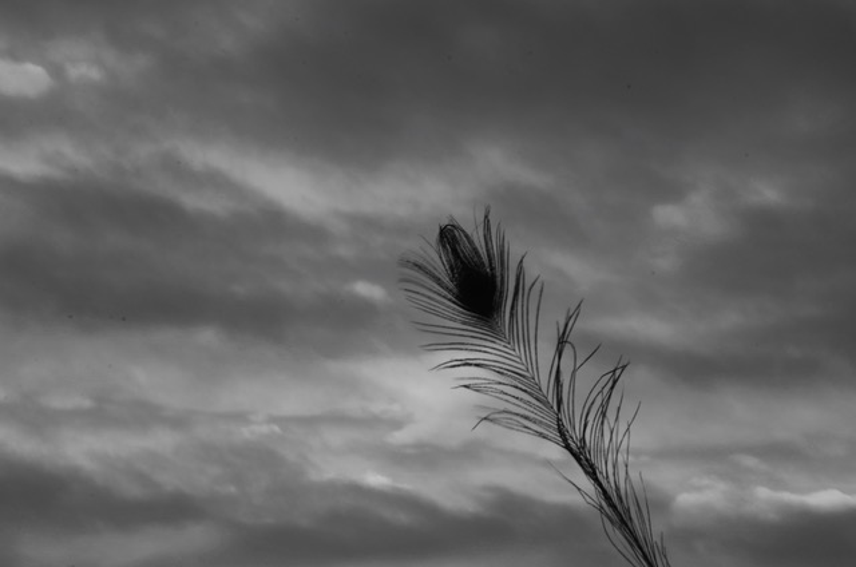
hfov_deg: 14.0
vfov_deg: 9.3
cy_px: 284
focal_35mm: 147
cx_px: 428
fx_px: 3488
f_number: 25
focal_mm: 98
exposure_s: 1/5
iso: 100
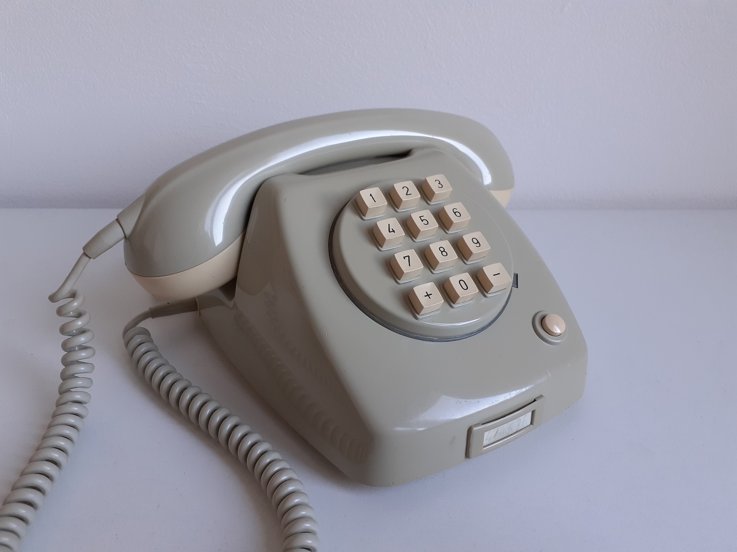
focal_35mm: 27
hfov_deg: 65.3
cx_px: 368
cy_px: 276
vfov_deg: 51.4
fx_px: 575
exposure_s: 1/50
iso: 80
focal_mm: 3.6
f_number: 1.9
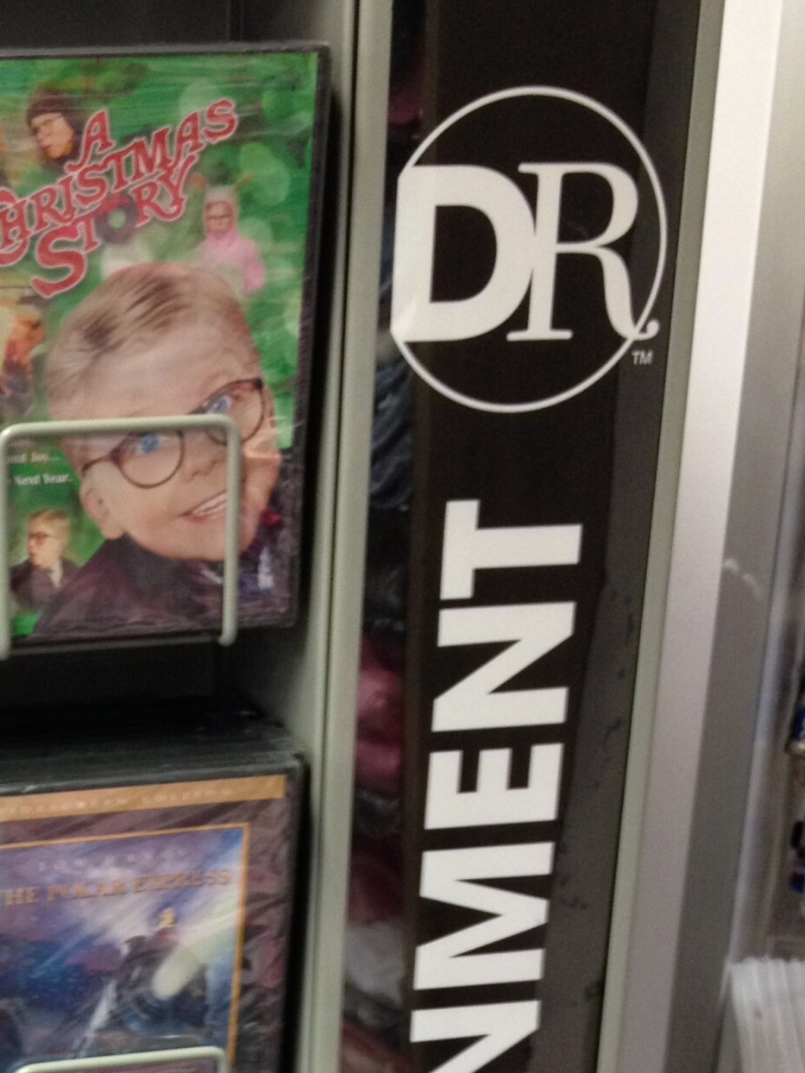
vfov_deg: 25.9
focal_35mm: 72
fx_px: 2232
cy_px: 1032
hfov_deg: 19.8
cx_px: -12
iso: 125
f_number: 2.4
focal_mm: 4.28
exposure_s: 1/20
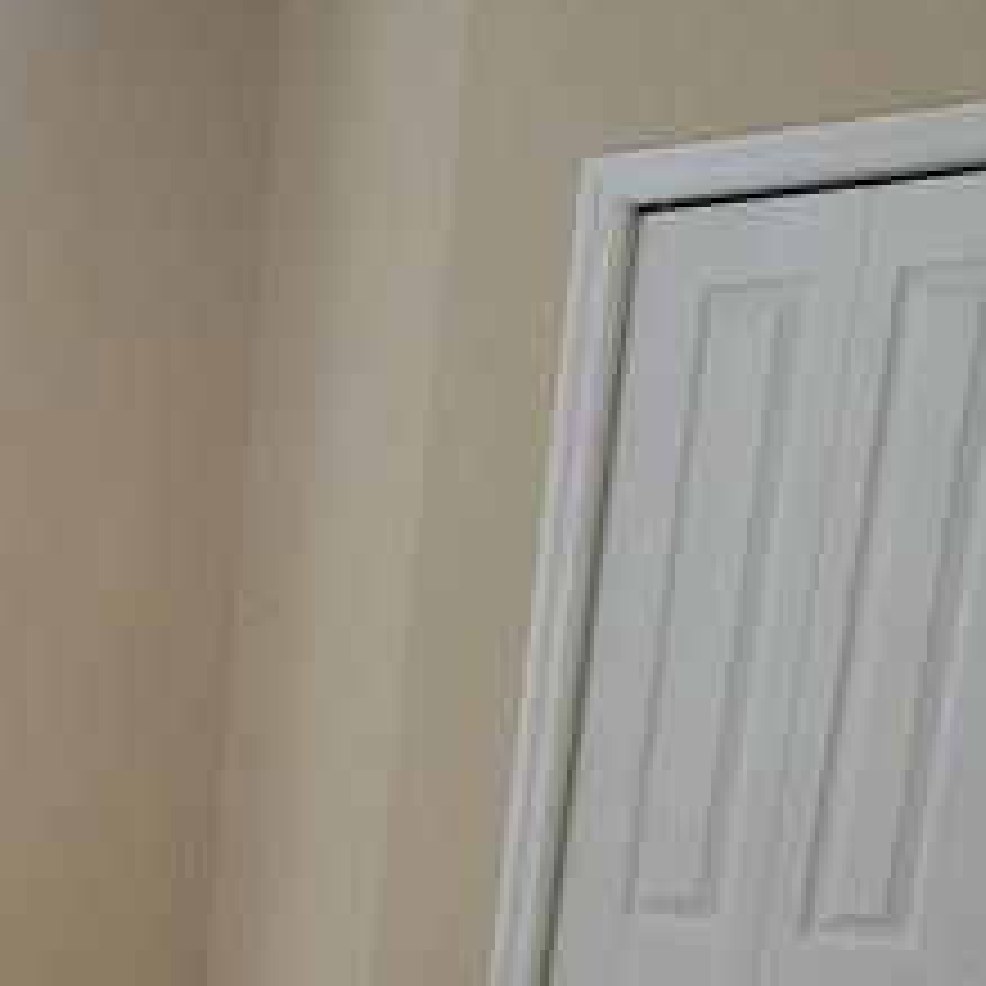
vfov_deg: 29.6
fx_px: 1708
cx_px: -297
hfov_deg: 27.0
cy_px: 1031
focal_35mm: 53
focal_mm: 2.2
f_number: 2.2
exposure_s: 1/60
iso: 320
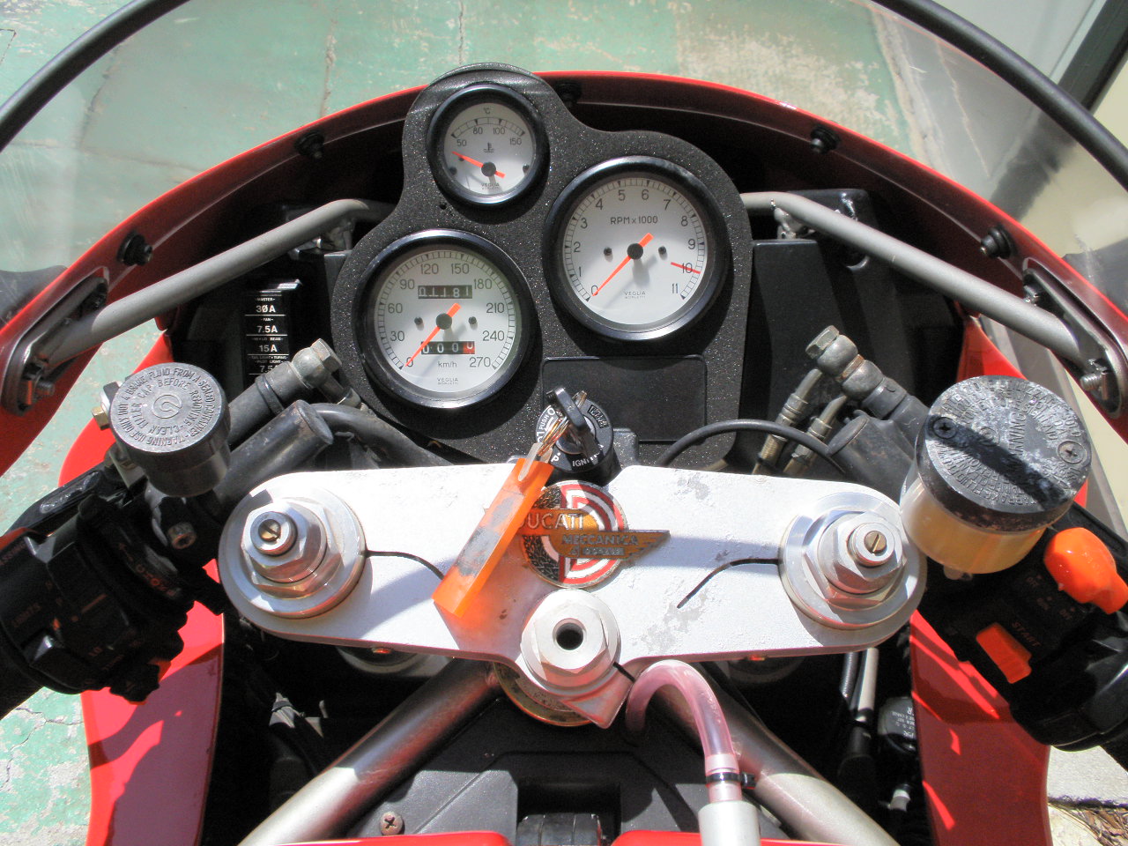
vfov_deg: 38.7
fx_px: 1206
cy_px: 423
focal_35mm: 37
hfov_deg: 50.1
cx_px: 564
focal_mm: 6.6
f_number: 10
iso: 64
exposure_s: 1/125
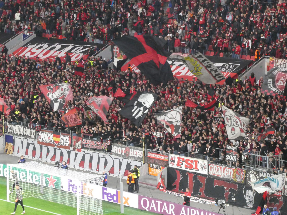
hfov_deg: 12.7
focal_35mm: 156
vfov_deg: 9.5
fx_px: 1293
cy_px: 97
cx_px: 156
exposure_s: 1/80
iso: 1250
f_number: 5.3
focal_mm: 24.2
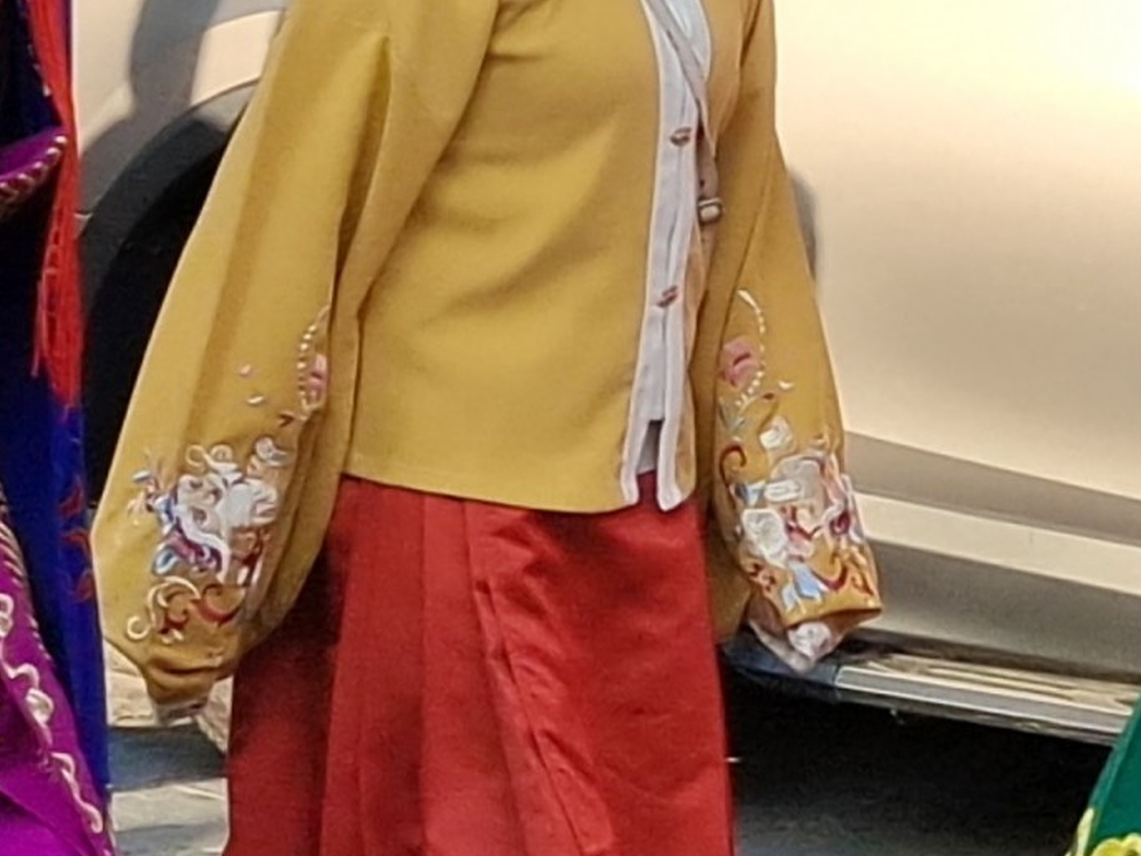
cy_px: -730
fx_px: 3164
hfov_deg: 19.2
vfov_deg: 13.6
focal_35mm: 96
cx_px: 1381
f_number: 1.79
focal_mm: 4.71
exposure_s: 1/697
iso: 50
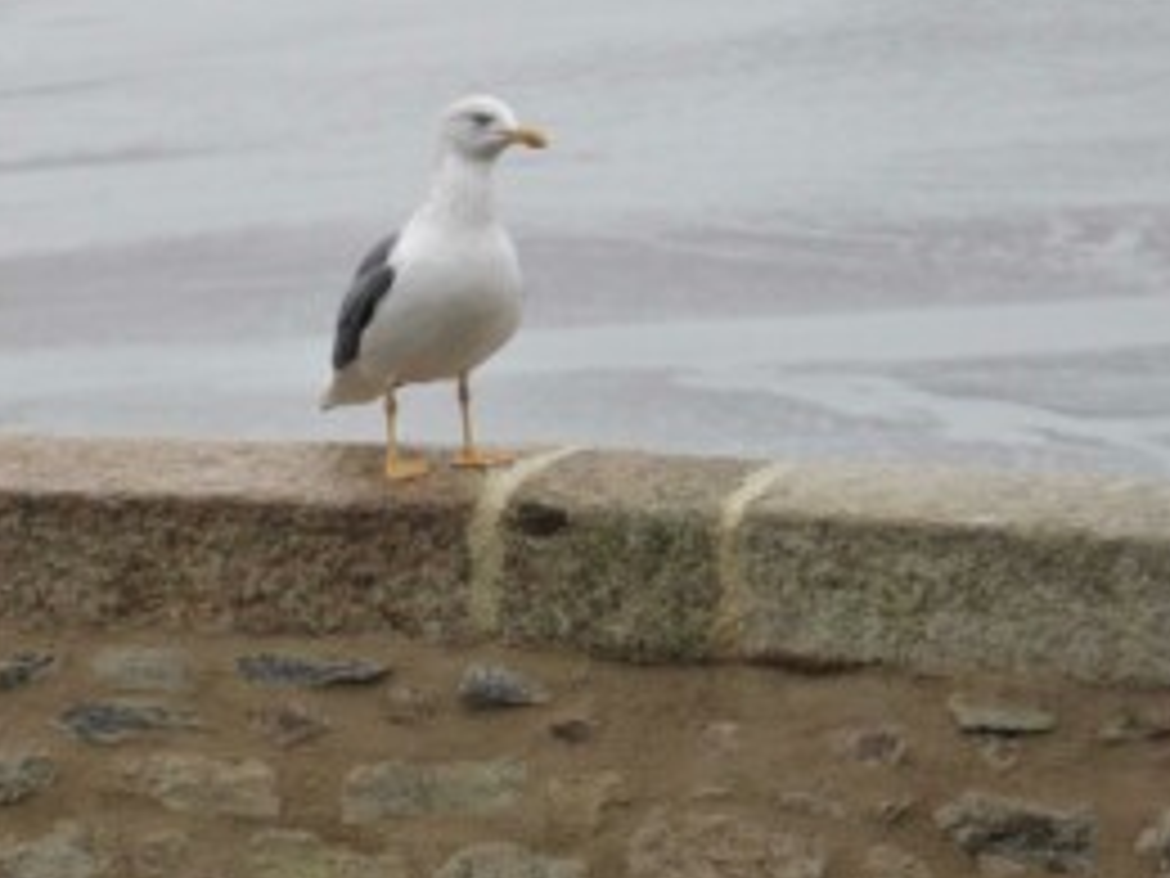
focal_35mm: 380
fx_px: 12844
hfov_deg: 5.2
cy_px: 284
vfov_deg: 3.9
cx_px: 414
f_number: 4
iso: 320
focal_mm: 44.5
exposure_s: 1/320
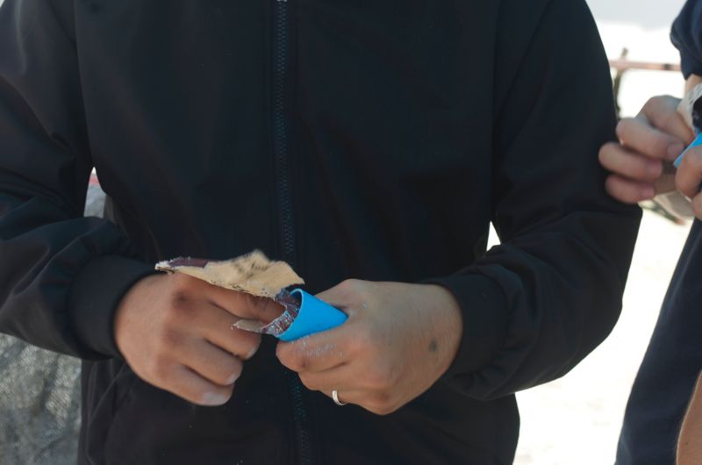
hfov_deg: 29.3
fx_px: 1343
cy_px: 232
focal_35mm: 69
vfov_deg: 19.6
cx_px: 351
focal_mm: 46
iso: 100
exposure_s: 1/80
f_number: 8
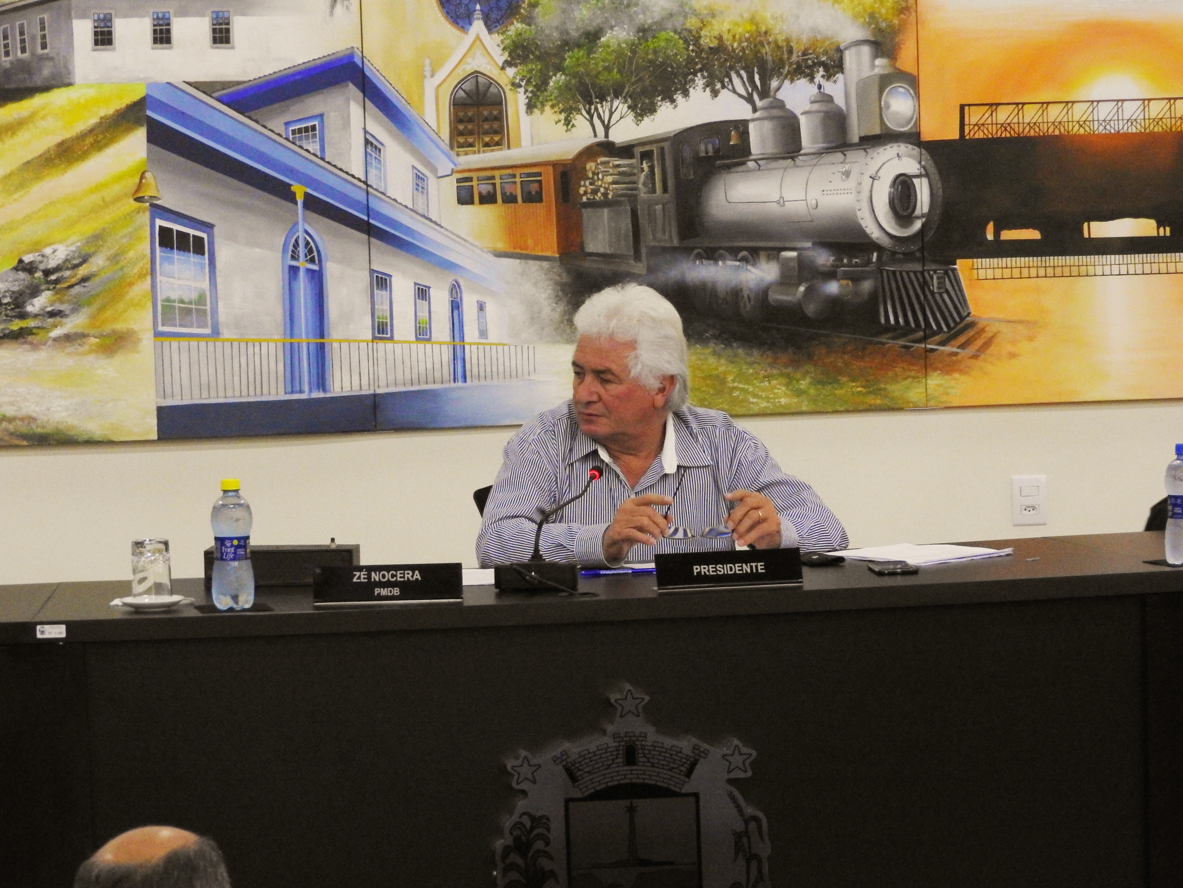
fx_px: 4614
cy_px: 444
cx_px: 592
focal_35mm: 135
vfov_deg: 11.0
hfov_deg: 14.6
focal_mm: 24.2
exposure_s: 1/30
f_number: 5
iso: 800
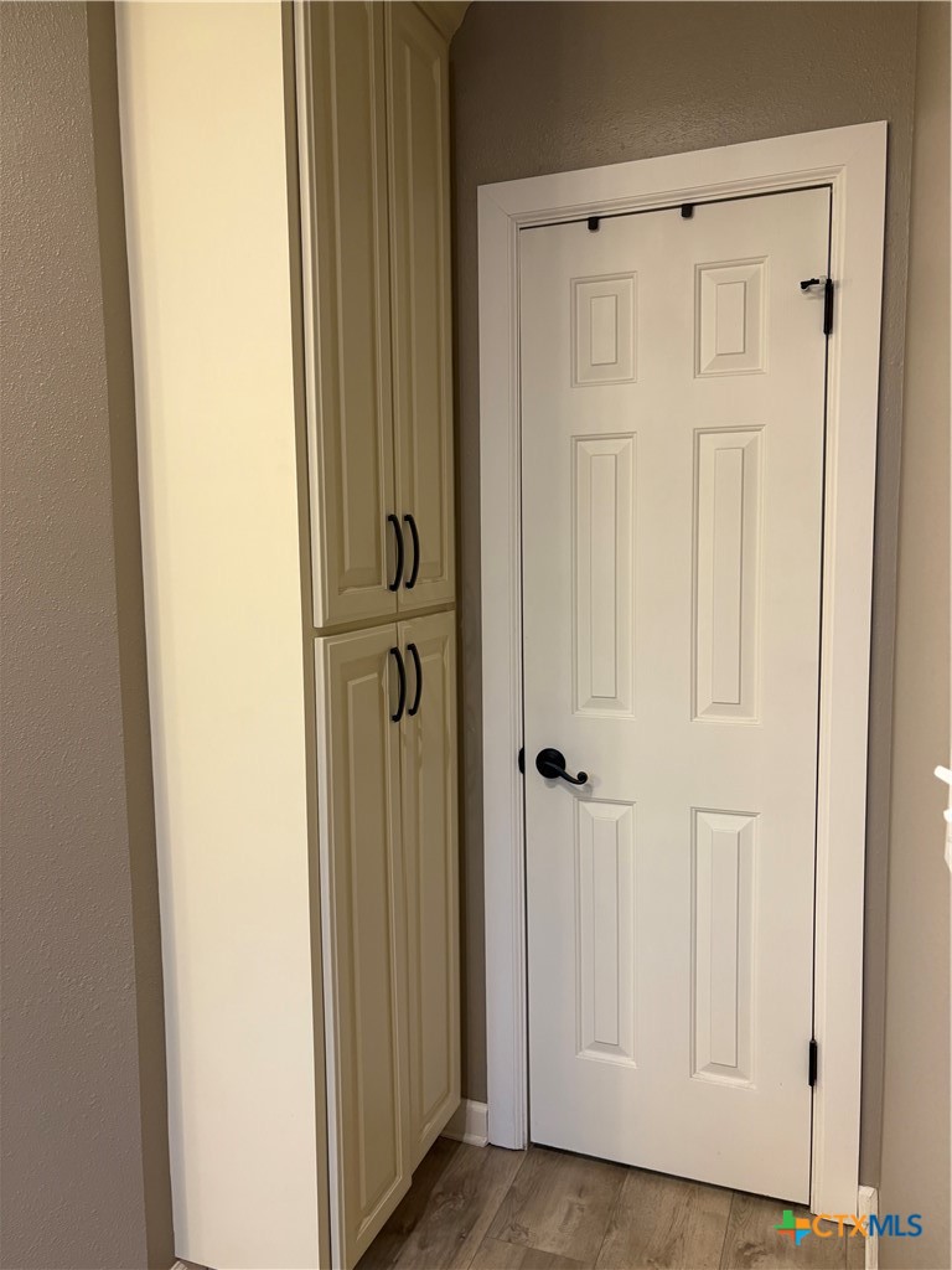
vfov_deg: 67.3
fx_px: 953
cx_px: 476
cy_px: 635
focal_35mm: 26
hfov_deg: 53.1
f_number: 1.6
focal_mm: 5.96
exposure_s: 1/60
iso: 160
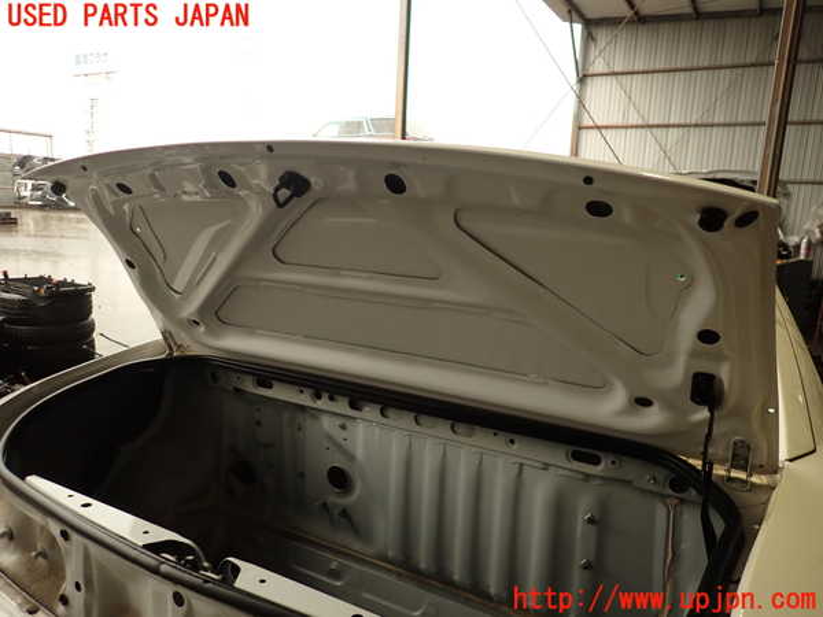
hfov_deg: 69.4
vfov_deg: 54.9
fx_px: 594
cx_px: 412
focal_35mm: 25
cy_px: 308
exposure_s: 1/60
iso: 125
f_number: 2
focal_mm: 4.5
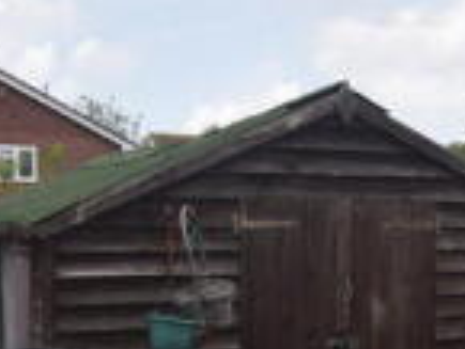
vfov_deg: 22.3
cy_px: 280
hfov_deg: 29.8
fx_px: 874
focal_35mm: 65
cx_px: 255
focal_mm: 10
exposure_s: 1/250
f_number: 8
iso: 200
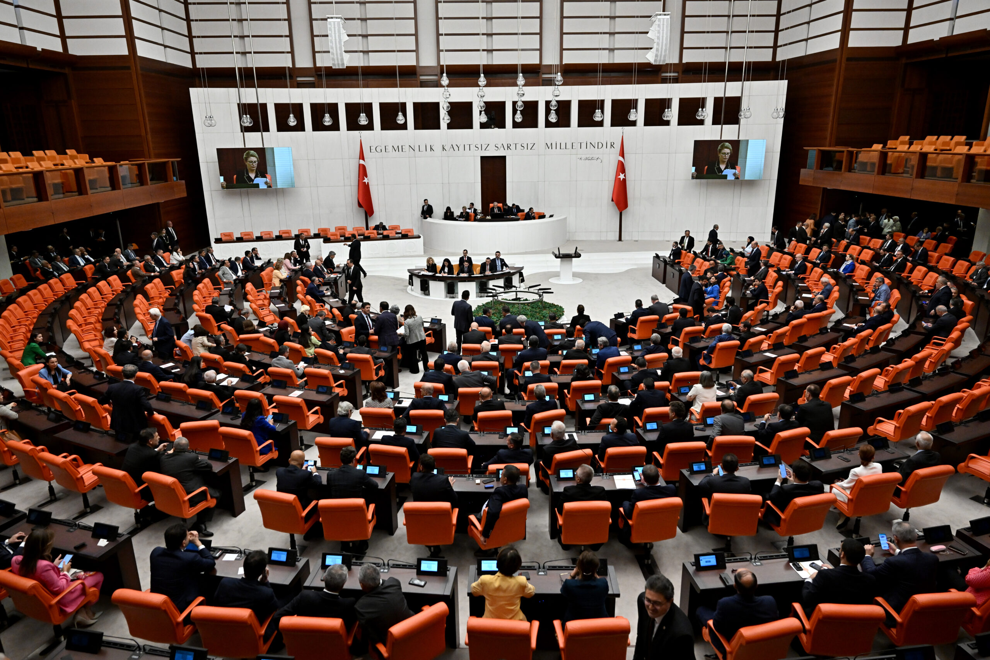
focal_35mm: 24
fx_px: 660
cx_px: 495
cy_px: 330
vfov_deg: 53.1
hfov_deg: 73.7
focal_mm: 24
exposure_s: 1/500
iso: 2000
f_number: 4
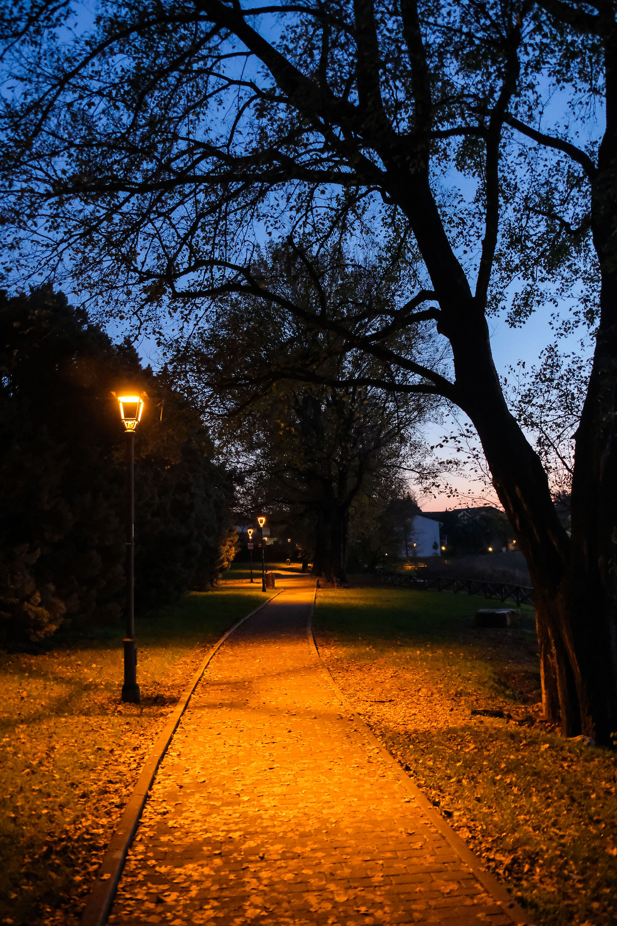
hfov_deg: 45.0
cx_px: 308
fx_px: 745
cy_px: 463
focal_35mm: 29
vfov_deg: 63.7
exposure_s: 1/7.5
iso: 6400
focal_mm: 19
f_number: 3.6
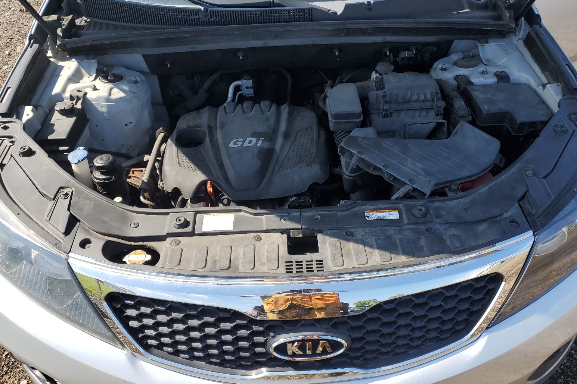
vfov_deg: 46.4
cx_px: 286
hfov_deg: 65.5
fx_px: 449
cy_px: 196
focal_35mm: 28
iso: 50
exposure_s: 1/1429
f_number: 1.5
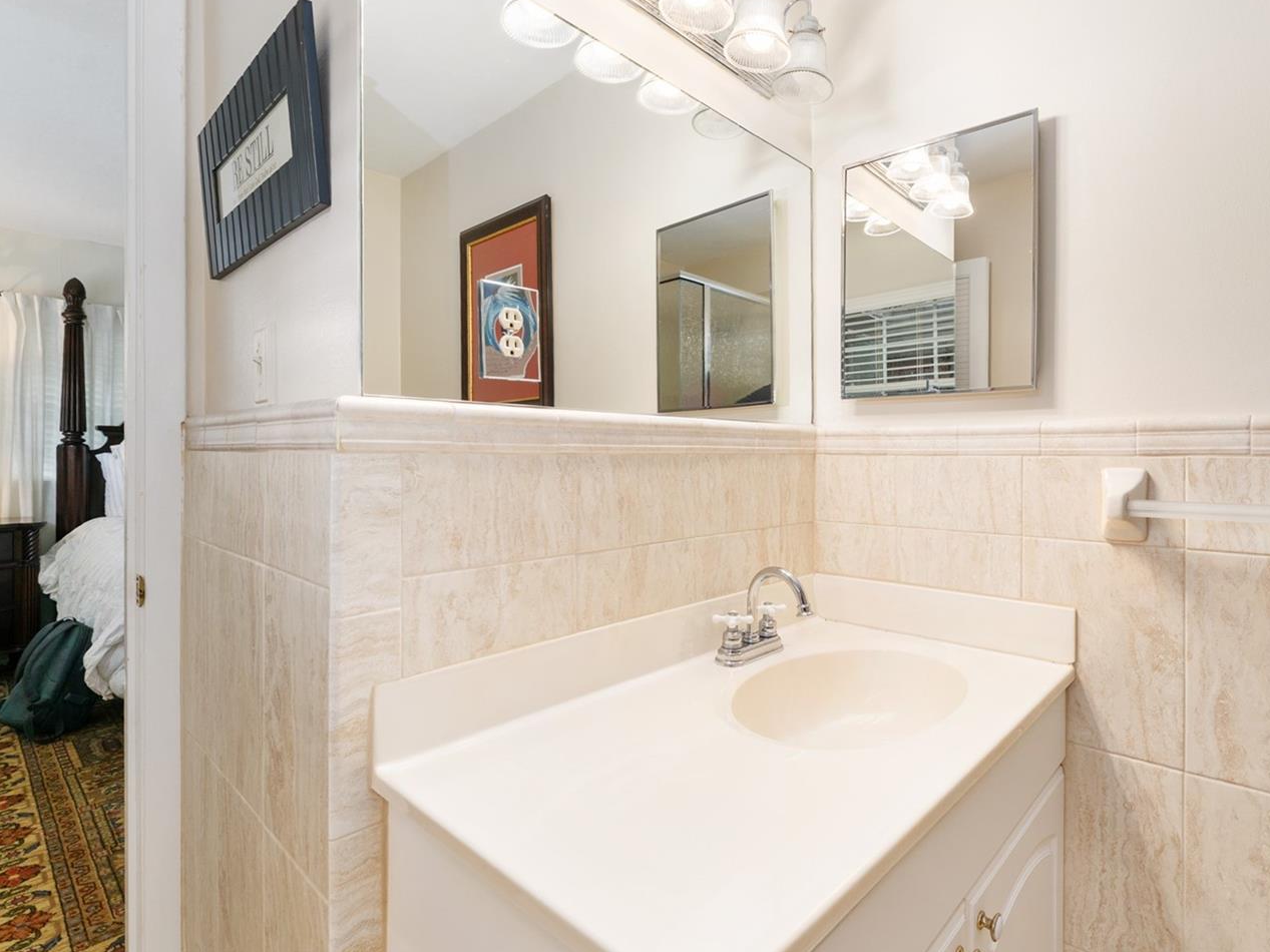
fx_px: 624
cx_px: 769
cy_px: 478
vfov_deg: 74.7
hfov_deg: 89.7
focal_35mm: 17
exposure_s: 1/6
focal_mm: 14
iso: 320
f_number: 7.1
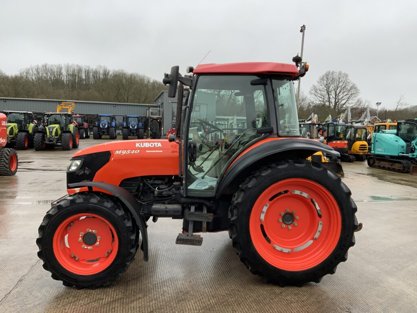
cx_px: 208
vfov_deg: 48.2
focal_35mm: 29
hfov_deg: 61.7
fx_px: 349
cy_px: 156
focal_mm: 3
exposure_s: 1/178
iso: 16
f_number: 1.8
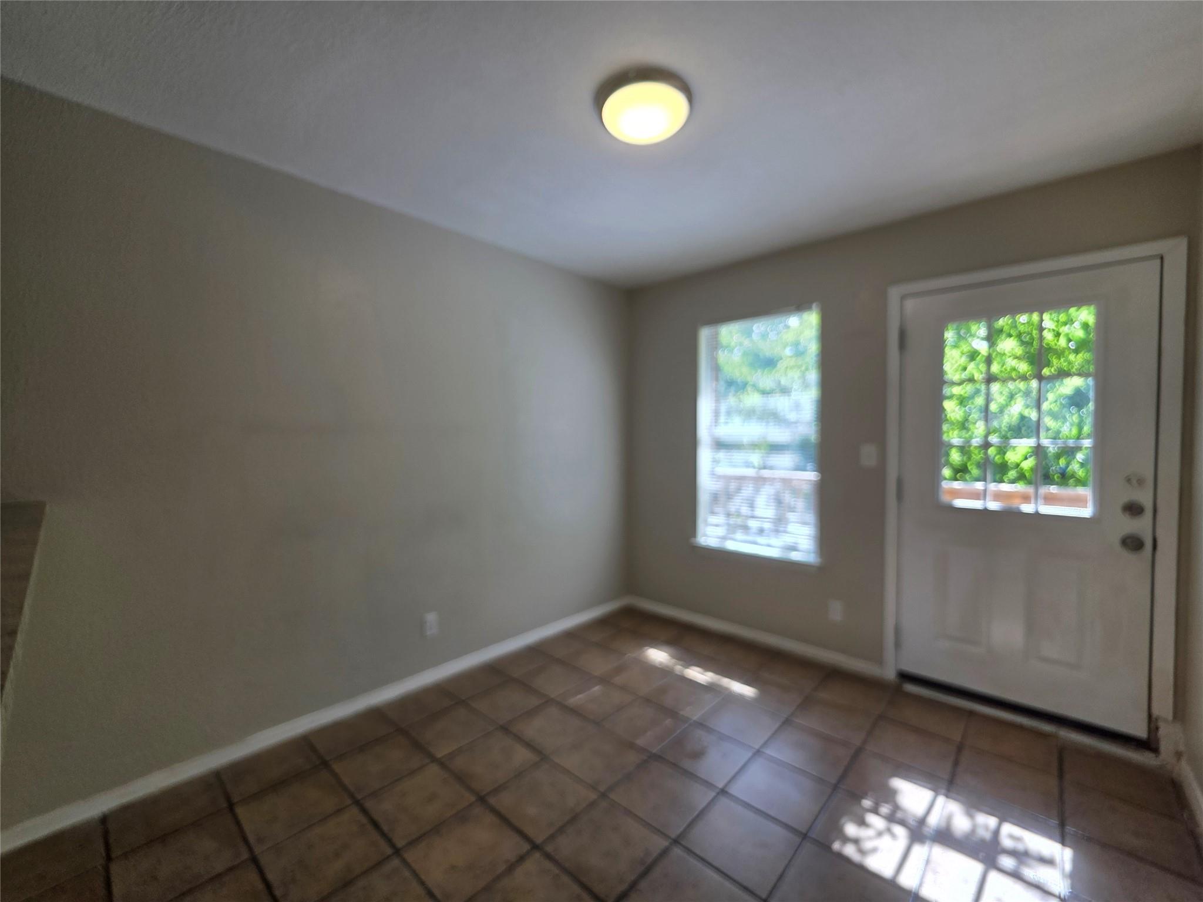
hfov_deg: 106.2
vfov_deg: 89.9
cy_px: 451
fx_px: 452
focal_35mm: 13
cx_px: 602
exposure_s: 1/140
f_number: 1.9
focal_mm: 2.2
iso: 40
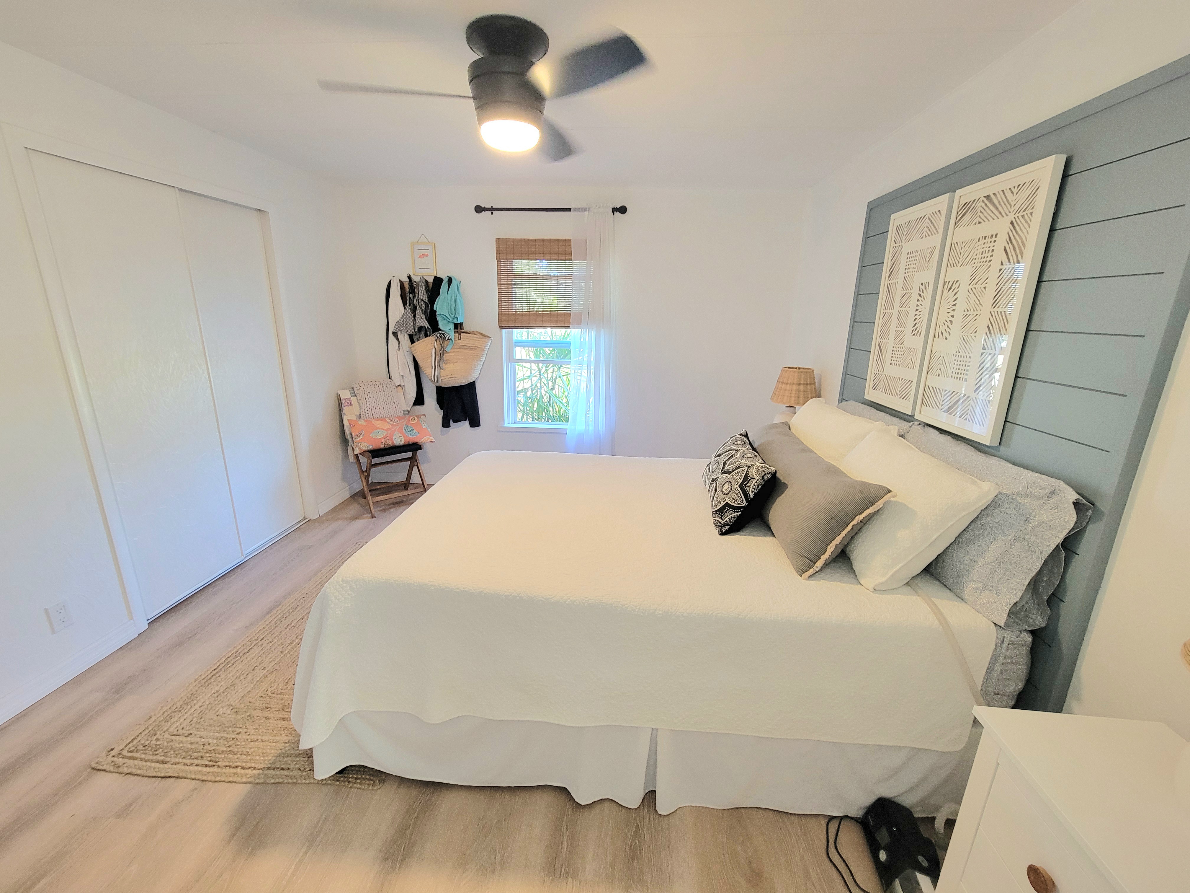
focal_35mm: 13
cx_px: 595
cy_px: 446
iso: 250
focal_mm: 2.2
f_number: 2.2
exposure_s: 1/60.2
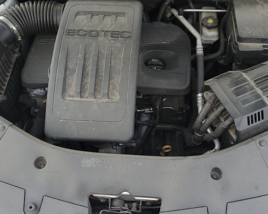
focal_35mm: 42
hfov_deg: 43.8
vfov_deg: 35.6
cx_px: 139
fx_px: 333
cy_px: 100
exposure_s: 1/175
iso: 50
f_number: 1.5
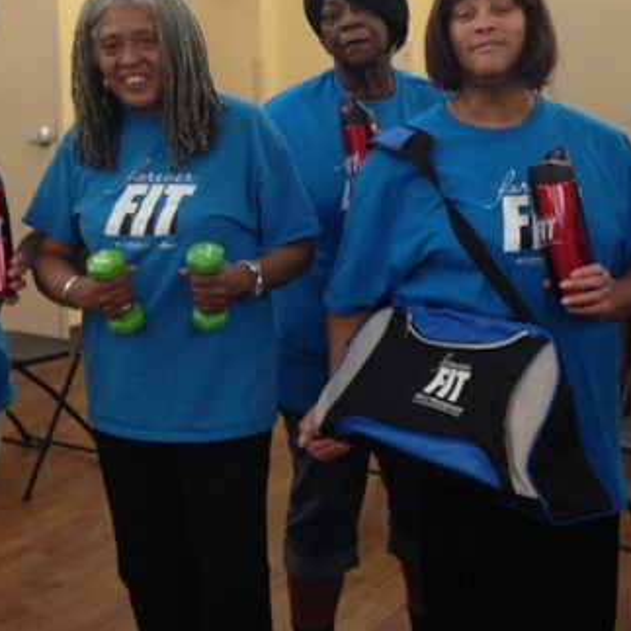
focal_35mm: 65
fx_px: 1341
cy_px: 162
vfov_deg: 26.2
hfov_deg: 26.5
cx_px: 318
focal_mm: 4.12
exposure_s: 1/20
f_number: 2.4
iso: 160
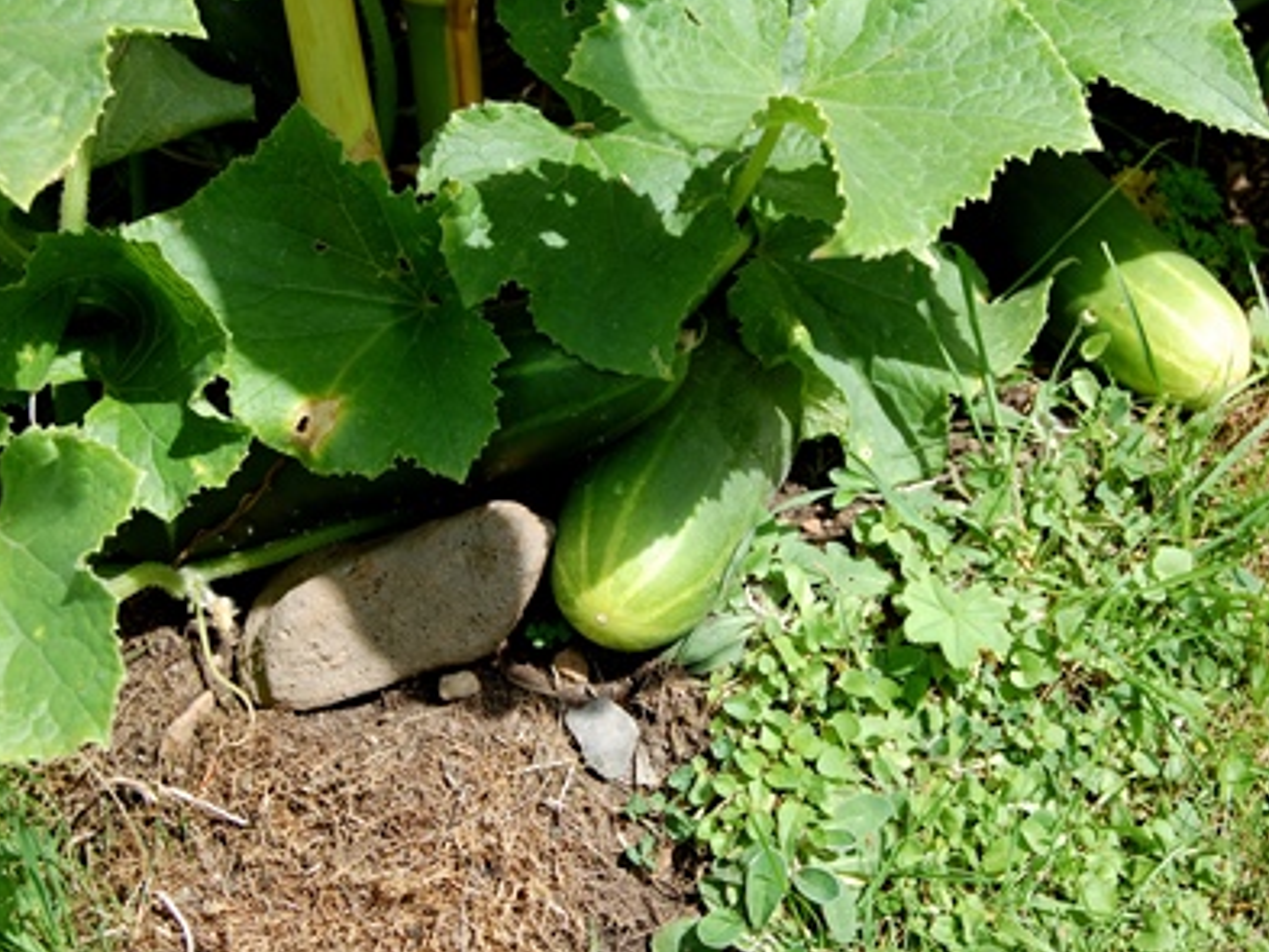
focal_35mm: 58
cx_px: 697
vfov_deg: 25.4
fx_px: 2110
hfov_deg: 33.4
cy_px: 474
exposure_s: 1/250
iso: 200
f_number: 8
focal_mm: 35
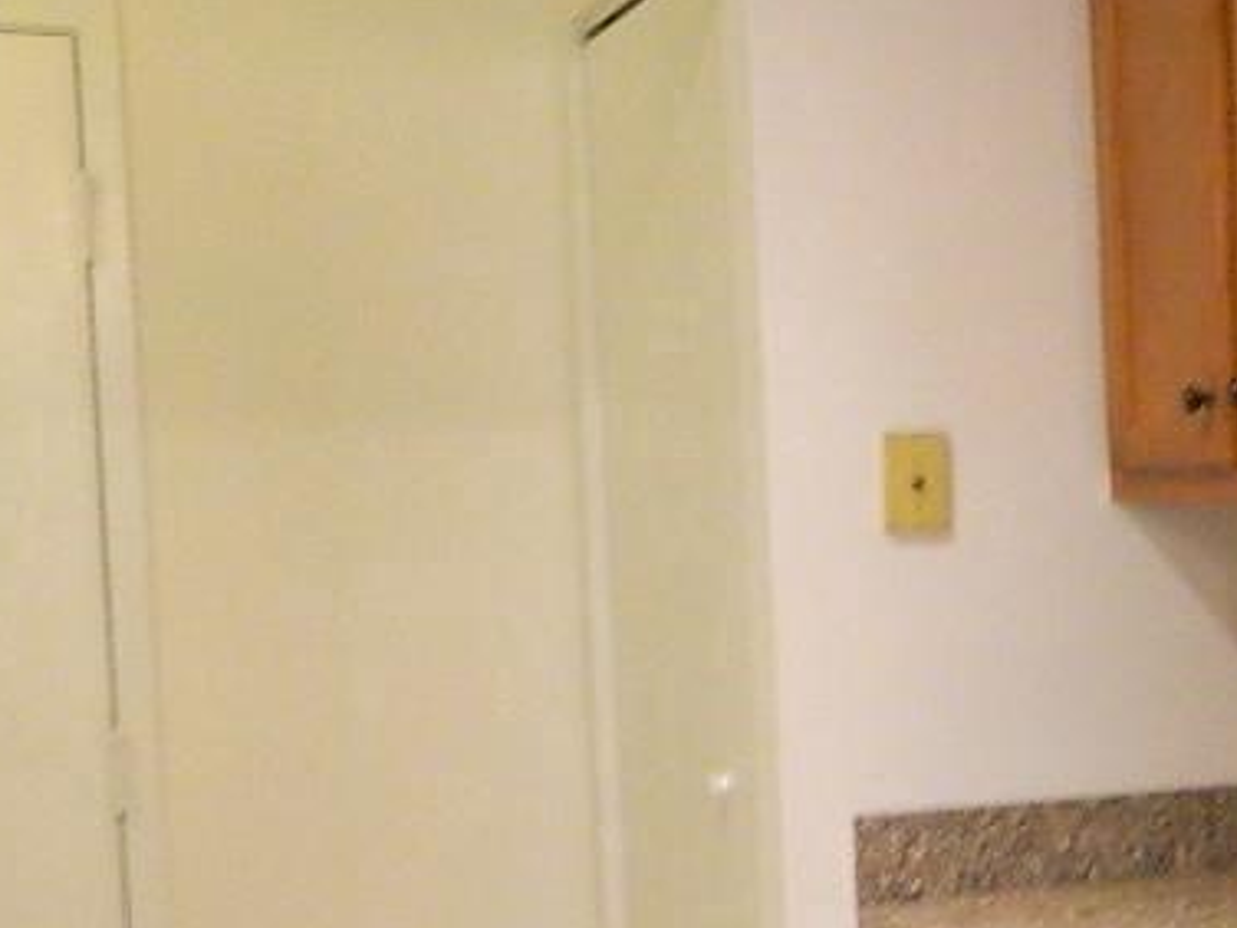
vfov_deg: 21.5
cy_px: 668
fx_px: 2430
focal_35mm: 68
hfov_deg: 25.6
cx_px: 1490
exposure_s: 1/20
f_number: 3.1
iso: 400
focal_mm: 4.5
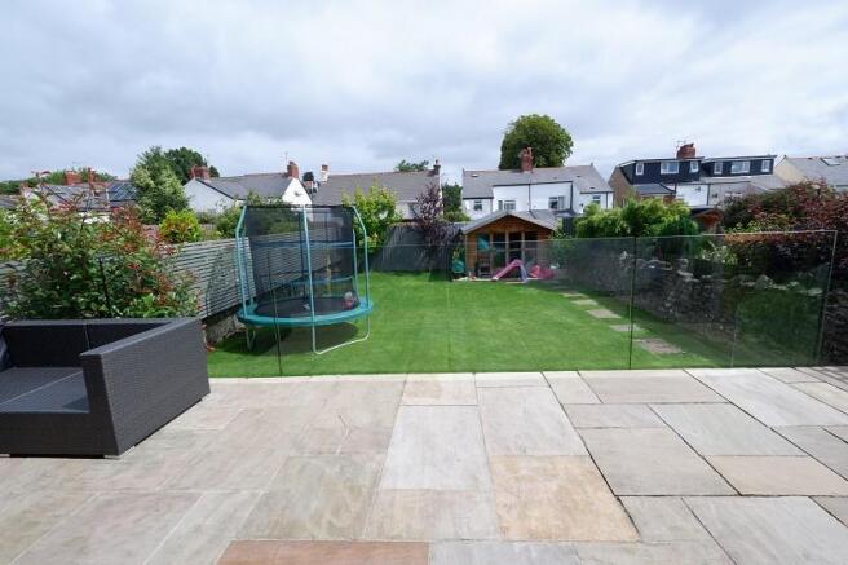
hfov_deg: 100.4
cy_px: 282
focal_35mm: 15
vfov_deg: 77.3
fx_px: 353
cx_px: 424
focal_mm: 10
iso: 200
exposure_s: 1/400
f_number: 8
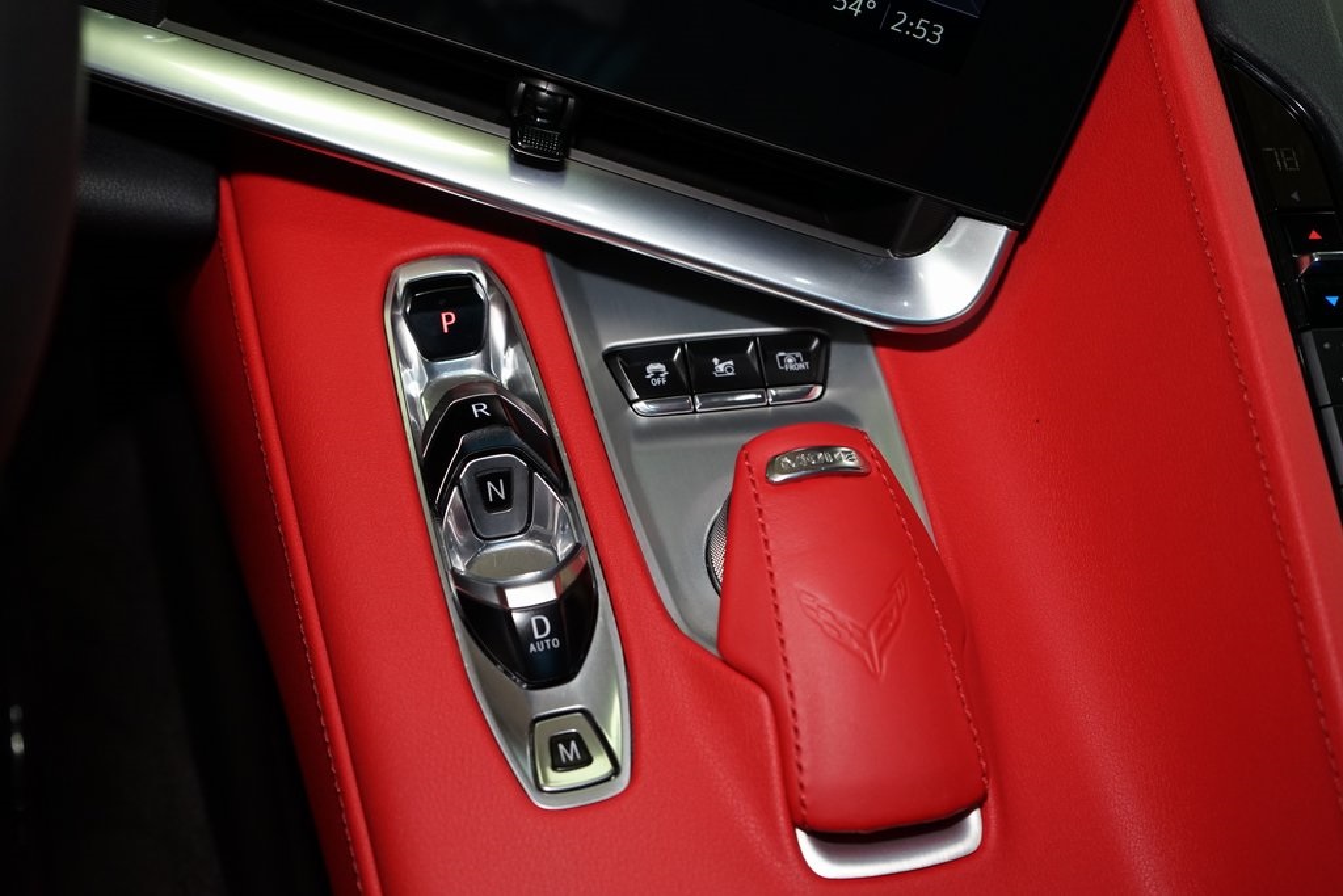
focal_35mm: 43
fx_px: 1604
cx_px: 672
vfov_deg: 31.2
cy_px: 448
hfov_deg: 45.4
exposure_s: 1/30
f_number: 5.6
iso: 1600
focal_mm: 43
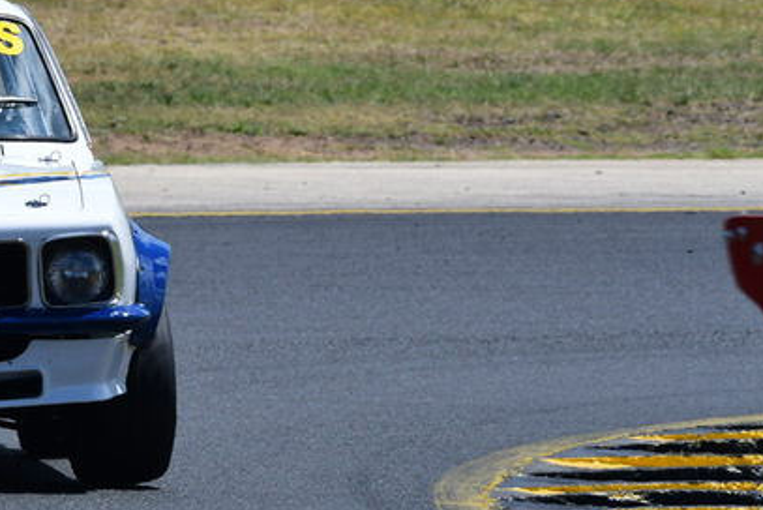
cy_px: 188
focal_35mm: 913
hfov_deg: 2.3
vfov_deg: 1.5
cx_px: 52
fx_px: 19364
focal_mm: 310
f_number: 11
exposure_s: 1/640
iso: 320
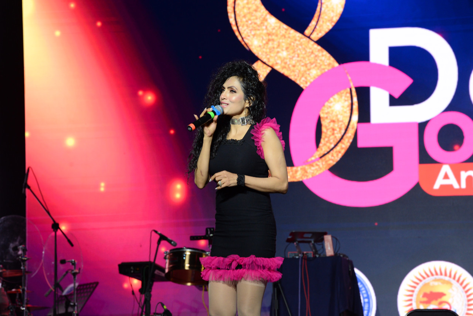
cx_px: 236
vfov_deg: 6.9
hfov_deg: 10.3
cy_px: 158
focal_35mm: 200
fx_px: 2628
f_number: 7.1
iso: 1250
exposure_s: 1/100
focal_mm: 200
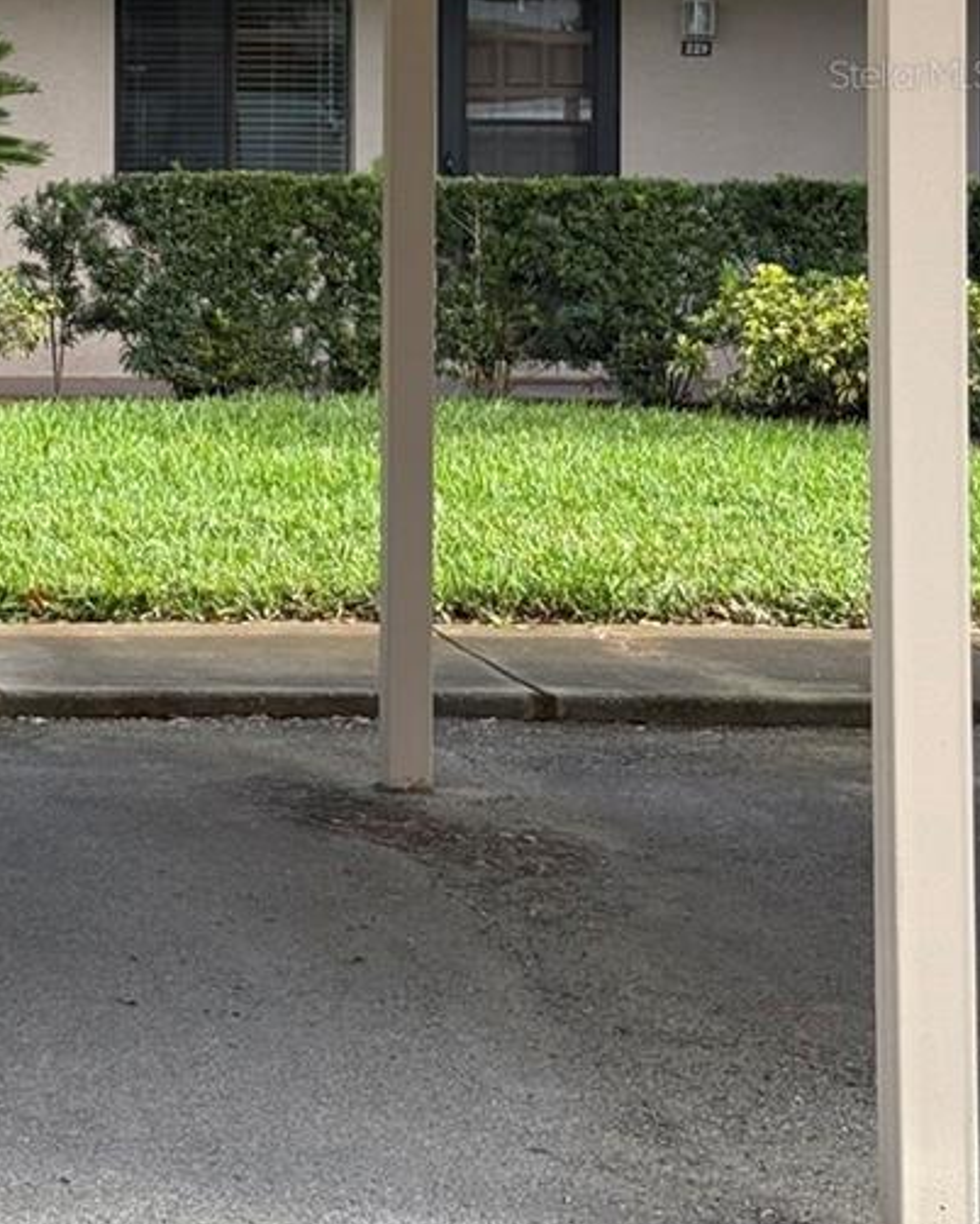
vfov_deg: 16.9
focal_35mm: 112
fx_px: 4058
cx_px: -95
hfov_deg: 13.5
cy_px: 73
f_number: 1.78
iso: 100
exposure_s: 1/1513
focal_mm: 6.76
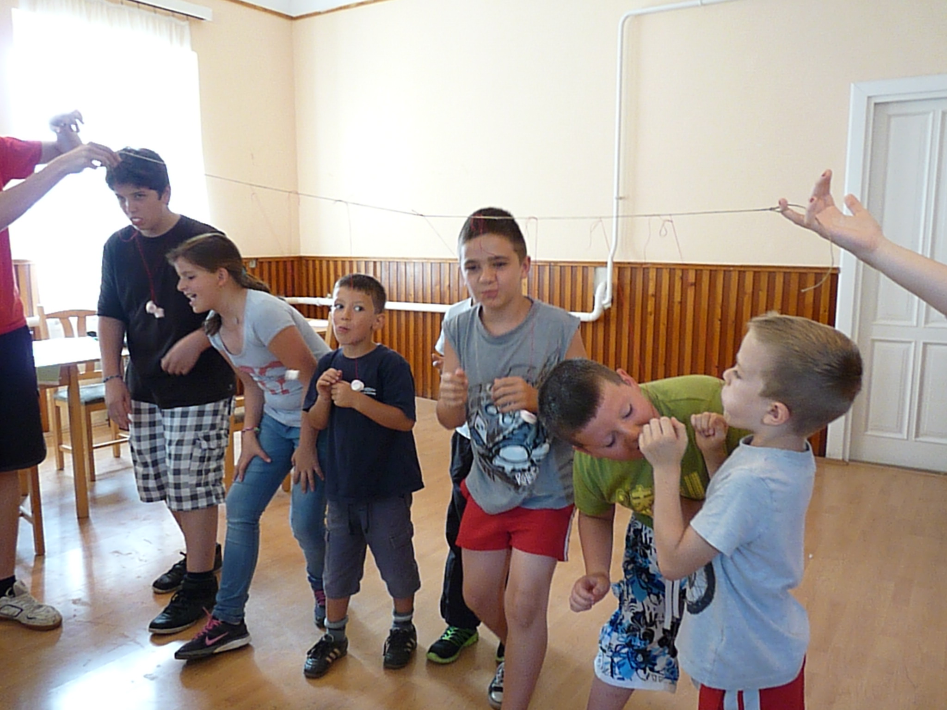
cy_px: 355
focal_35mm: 27
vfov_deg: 51.4
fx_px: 739
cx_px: 474
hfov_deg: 65.3
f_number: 2.8
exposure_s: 1/40
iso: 800
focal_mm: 4.8
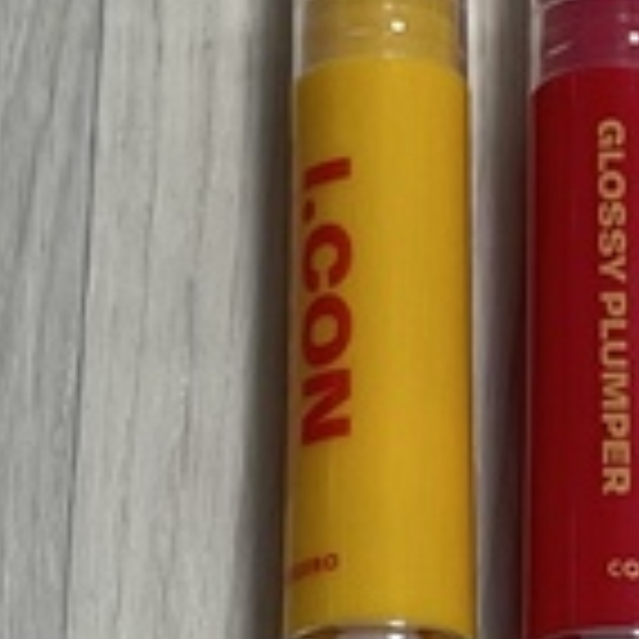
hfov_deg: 17.8
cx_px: 459
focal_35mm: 97
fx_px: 2026
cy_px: 306
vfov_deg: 17.9
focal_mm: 4.2
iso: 80
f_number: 1.6
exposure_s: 1/120
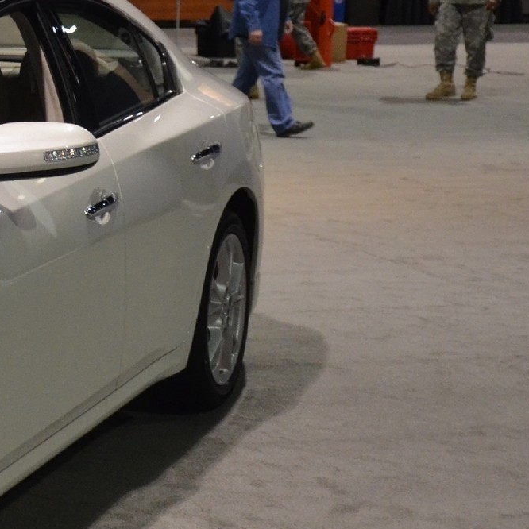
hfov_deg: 15.3
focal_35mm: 105
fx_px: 1815
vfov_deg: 16.6
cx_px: -280
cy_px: 251
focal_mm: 22
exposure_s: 1/100
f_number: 2.8
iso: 1600
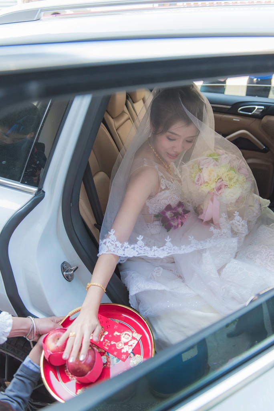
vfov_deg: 63.6
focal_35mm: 29
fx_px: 331
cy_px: 206
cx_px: 137
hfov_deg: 45.0
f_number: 3.2
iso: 800
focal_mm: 29
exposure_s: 1/640
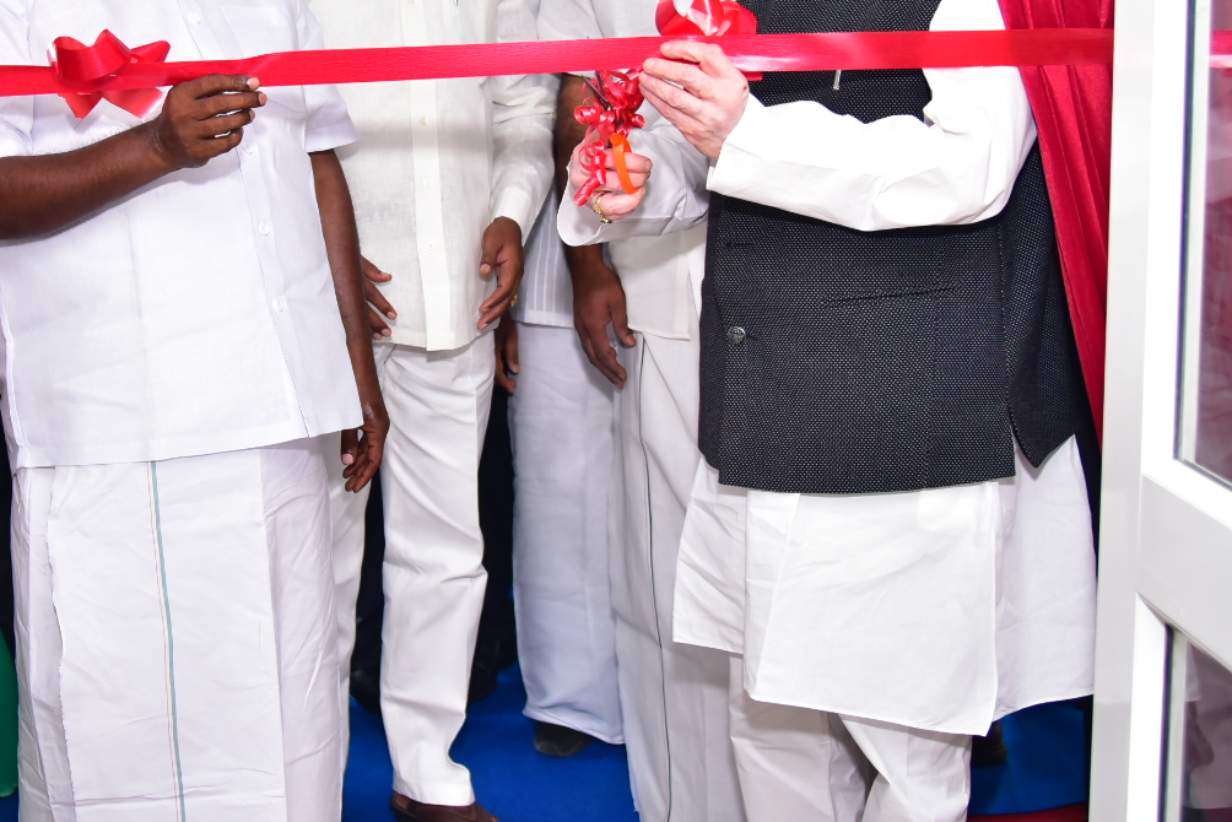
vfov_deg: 26.6
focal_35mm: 50
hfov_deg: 39.0
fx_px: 1712
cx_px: 393
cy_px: 189
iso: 1600
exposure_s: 1/160
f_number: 4
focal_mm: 31
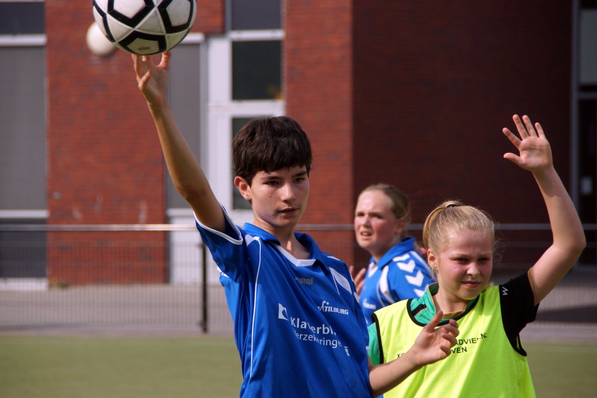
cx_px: 298
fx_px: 3980
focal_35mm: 240
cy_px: 199
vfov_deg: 5.7
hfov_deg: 8.6
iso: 400
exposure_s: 1/2000
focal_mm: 160
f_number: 6.3
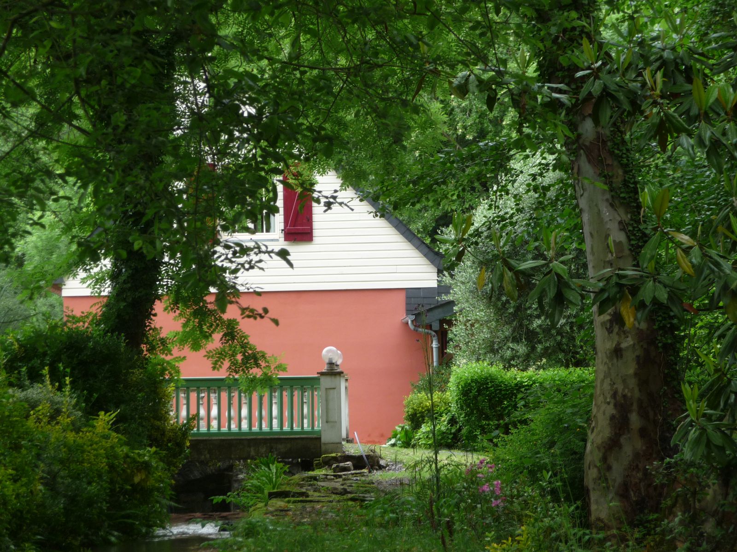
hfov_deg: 14.0
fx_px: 3002
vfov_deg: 10.5
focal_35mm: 141
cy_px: 276
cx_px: 368
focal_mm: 24.1
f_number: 4.8
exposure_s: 1/40
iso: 125
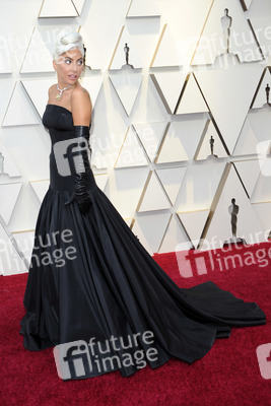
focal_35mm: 45
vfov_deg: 43.6
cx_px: 136
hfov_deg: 29.9
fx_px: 508
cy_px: 203
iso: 1000
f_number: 5.6
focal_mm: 45
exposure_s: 1/250
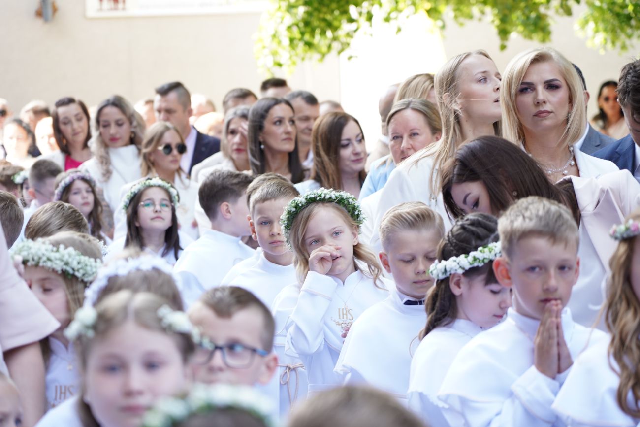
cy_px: 214
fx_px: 1867
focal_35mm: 105
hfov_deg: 19.5
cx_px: 320
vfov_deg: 13.0
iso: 250
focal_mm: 105
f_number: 4
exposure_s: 1/100
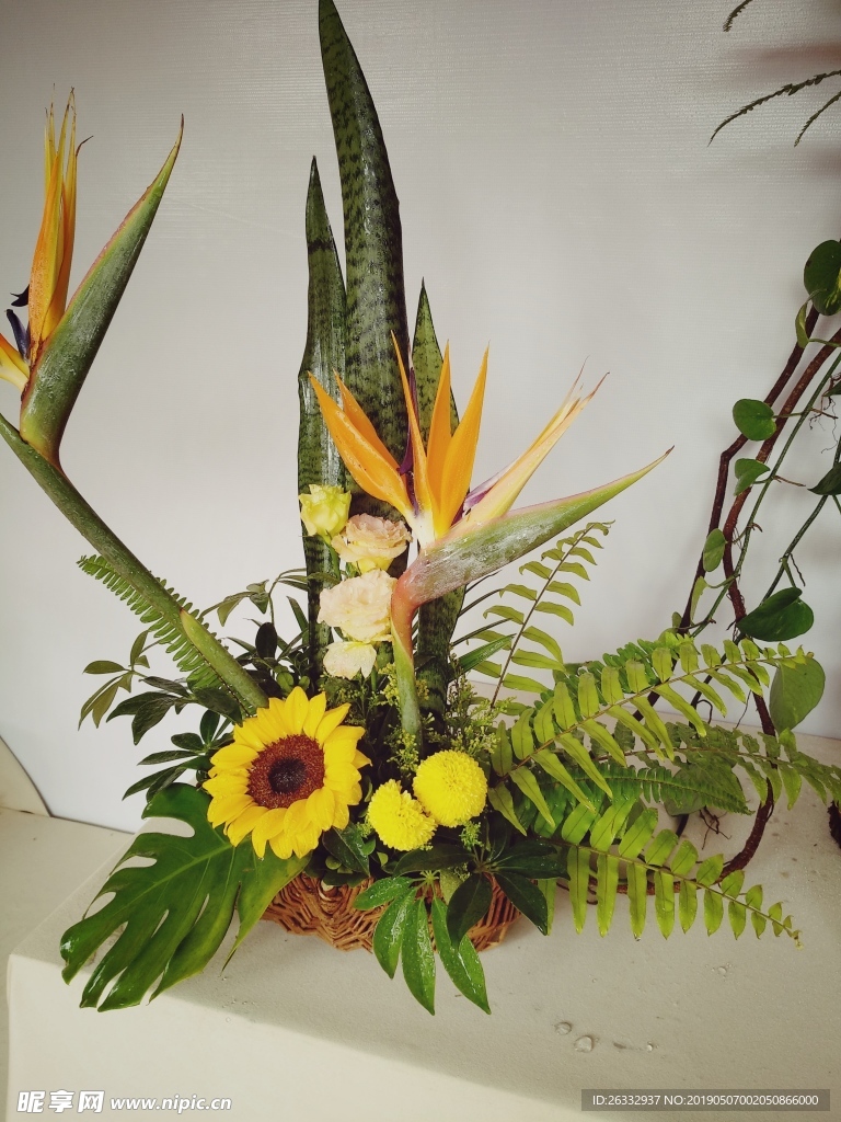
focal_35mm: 22
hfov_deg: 61.1
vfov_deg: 76.4
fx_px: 713
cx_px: 420
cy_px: 561
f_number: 2.2
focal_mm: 3.81
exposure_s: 1/101
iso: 100
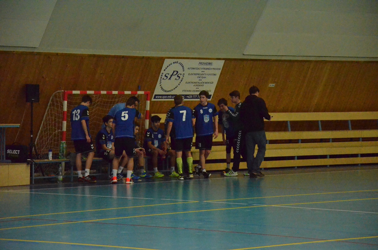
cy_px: 125
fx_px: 1650
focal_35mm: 158
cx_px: 189
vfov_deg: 8.7
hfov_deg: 13.1
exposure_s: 1/1000
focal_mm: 105
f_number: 6.3
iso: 6400
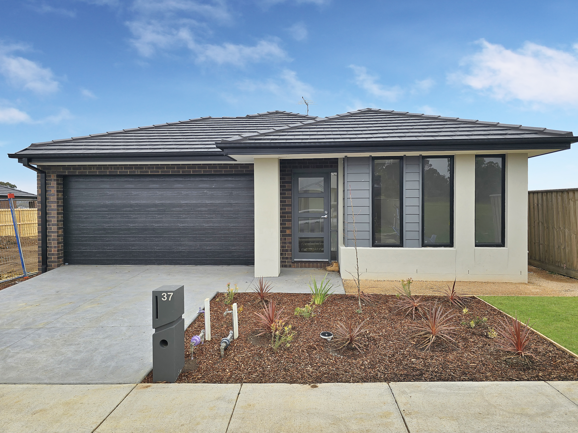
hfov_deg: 73.9
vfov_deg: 58.9
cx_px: 289
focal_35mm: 23
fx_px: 384
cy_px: 216
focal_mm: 6.3
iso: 12
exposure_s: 1/263
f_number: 1.7
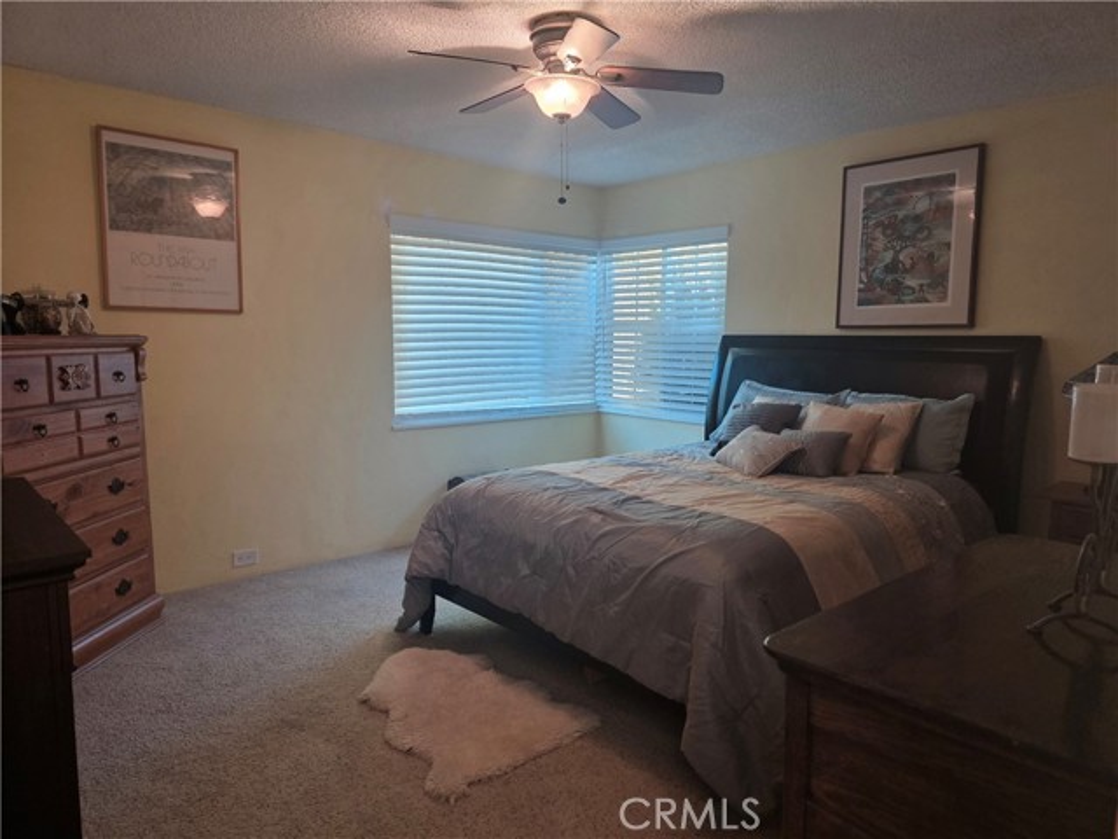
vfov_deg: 58.9
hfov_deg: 73.9
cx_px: 559
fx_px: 743
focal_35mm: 23
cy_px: 420
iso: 500
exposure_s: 1/120
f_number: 1.7
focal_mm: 6.3
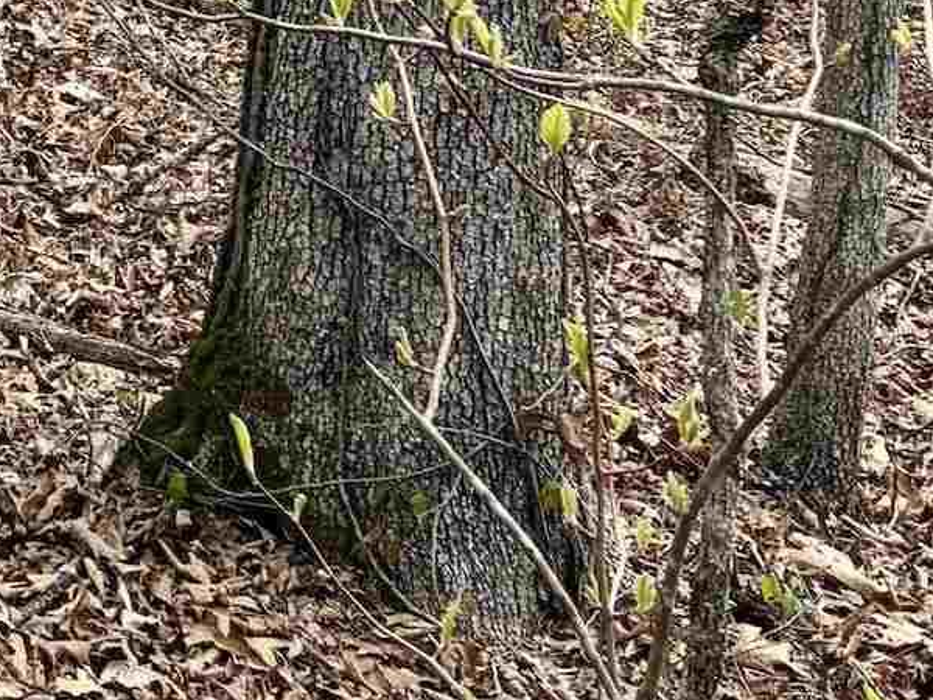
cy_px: -506
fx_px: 2992
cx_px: -905
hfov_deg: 14.7
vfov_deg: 12.4
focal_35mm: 111
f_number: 1.6
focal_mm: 5.96
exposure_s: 1/1064
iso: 50
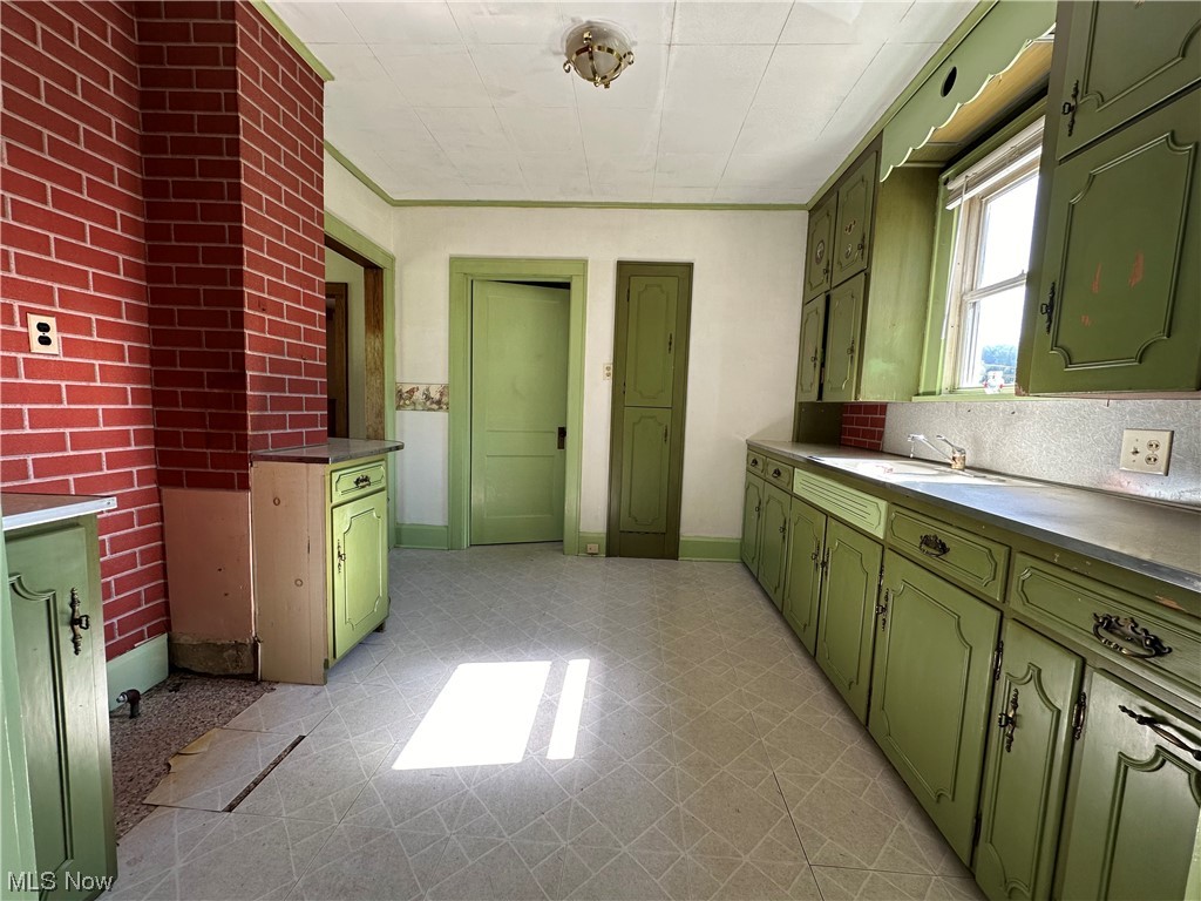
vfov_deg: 85.7
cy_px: 450
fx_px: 486
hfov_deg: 102.1
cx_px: 600
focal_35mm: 14
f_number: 2.2
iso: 100
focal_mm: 2.22
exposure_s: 1/99
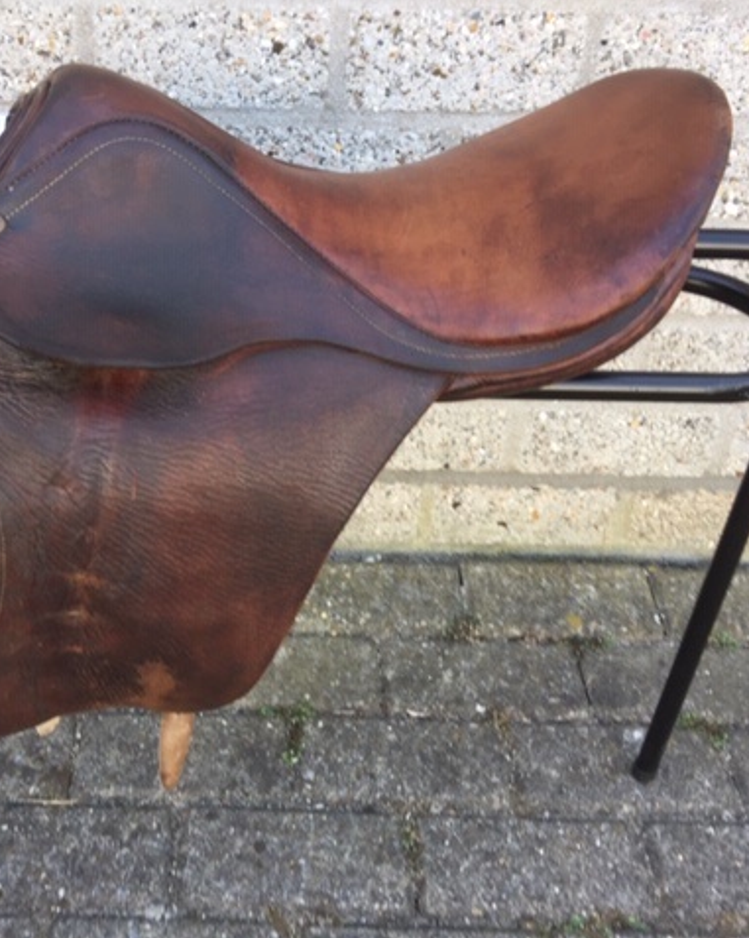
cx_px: 252
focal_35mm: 38
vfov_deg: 48.0
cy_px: 468
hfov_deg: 38.7
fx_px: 1054
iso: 32
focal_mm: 4.15
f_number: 2.2
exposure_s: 1/159
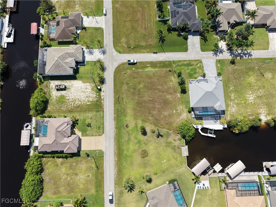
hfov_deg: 73.9
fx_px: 183
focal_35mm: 23
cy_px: 104
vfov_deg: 58.9
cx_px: 138
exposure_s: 1/4000
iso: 230
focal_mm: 8.67
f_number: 1.8
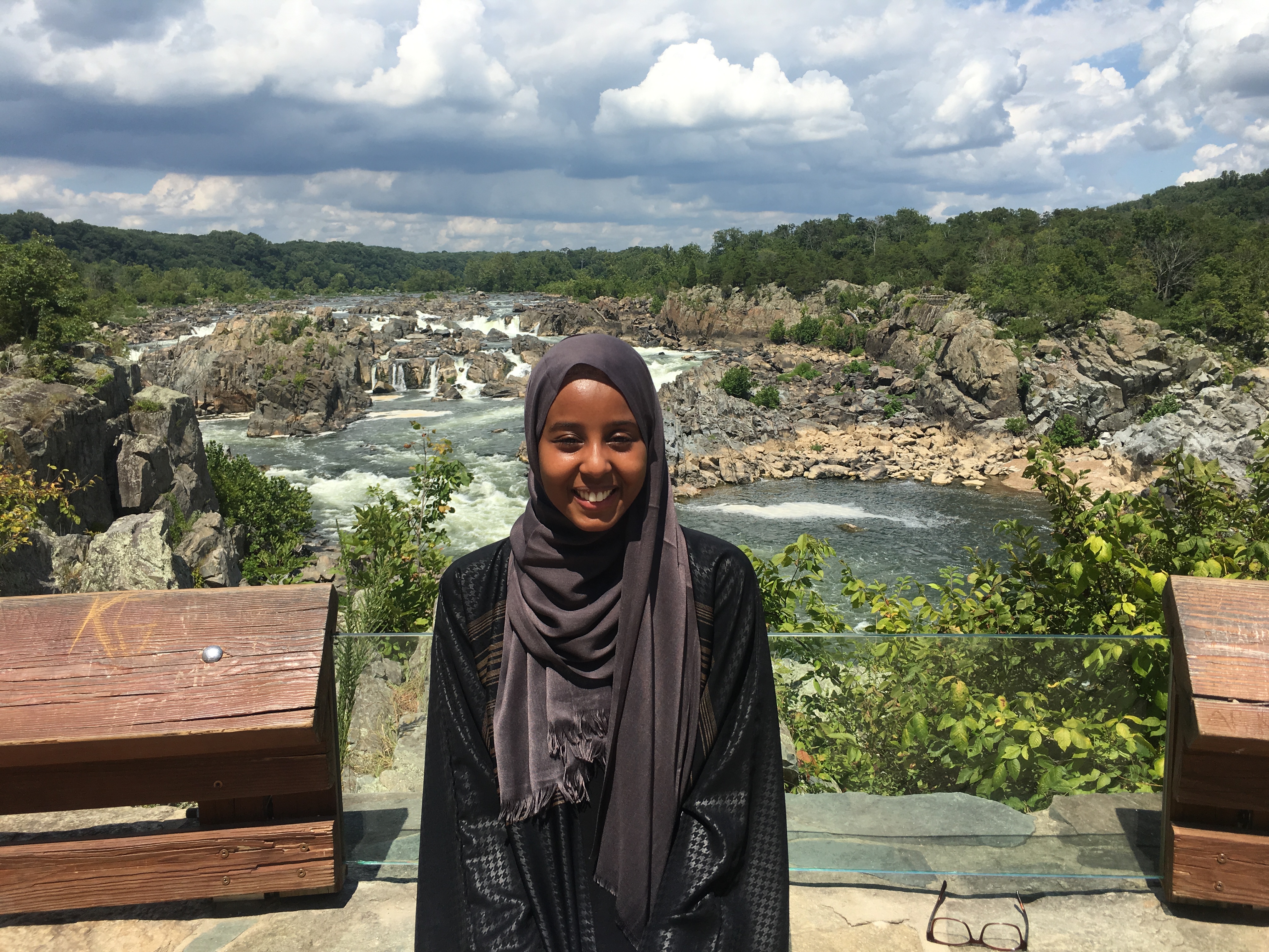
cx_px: 634
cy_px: 476
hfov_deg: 61.7
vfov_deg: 48.2
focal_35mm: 29
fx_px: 1063
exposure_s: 1/1672
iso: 25
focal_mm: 4.15
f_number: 2.2
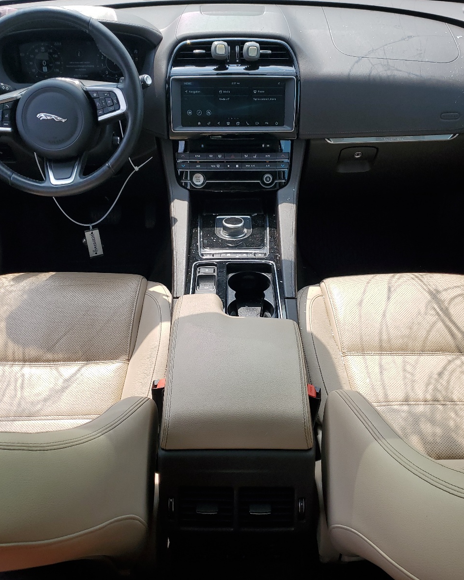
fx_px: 584
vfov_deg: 52.8
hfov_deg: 43.3
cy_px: 290
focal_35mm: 34
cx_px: 239
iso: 50
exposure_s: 1/1429
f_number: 1.5
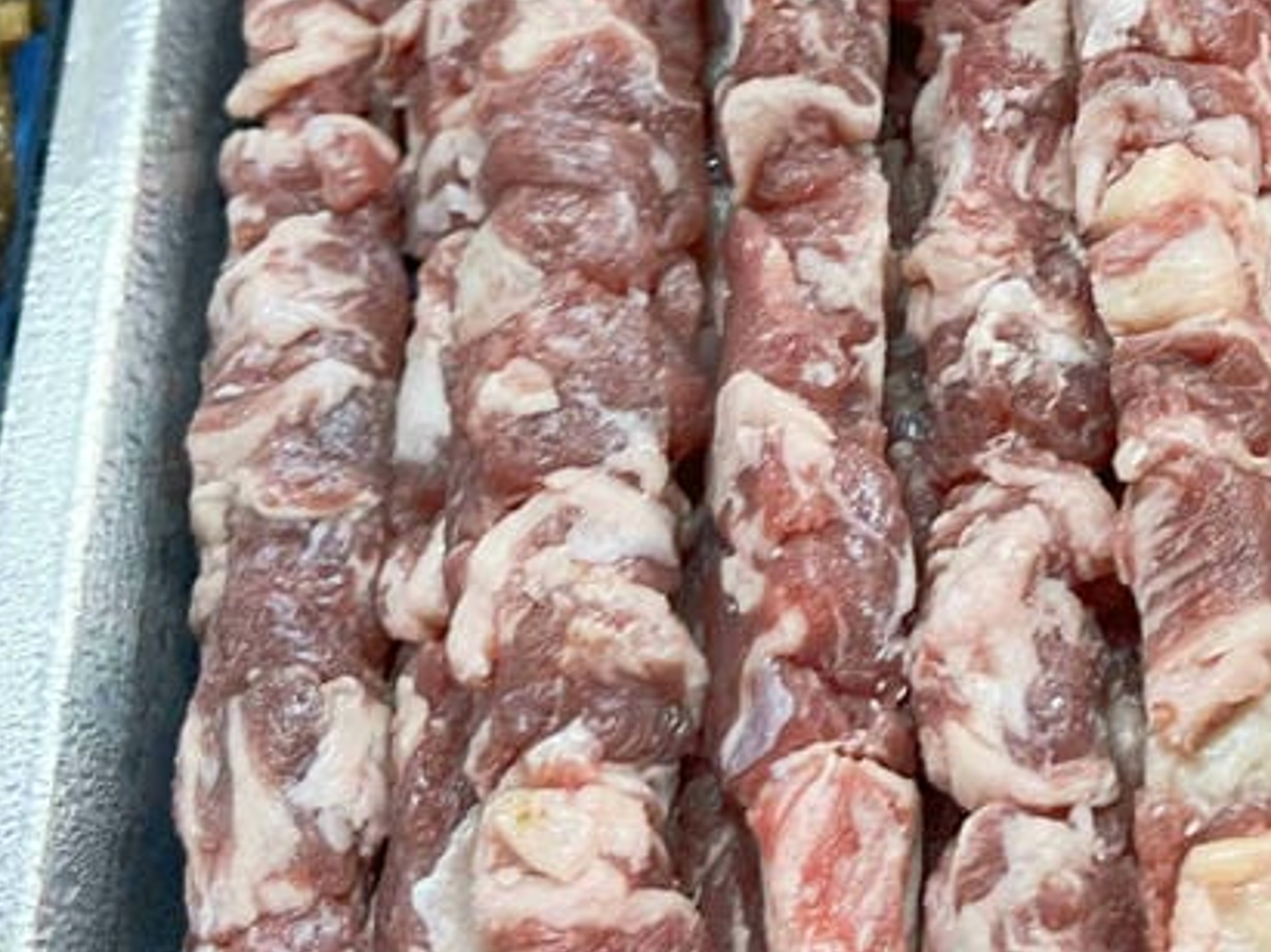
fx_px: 2790
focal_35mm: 76
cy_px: -176
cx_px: 1432
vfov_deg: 18.4
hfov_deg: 23.9
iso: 100
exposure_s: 1/60
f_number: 1.5
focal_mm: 5.7
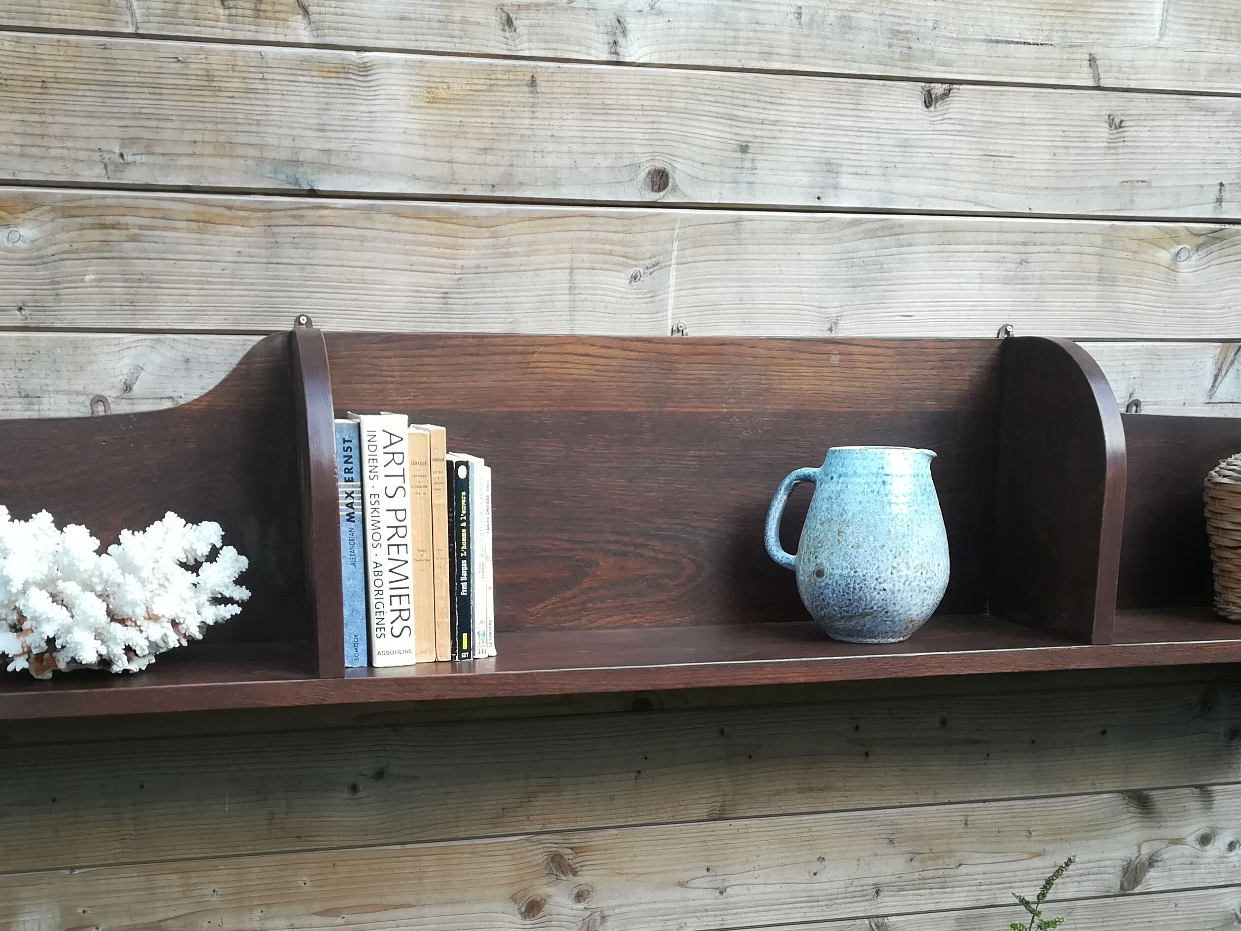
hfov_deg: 45.8
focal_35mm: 41
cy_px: 698
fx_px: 1470
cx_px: 654
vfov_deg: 34.4
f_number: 2.2
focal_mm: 3.83
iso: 64
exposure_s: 1/40
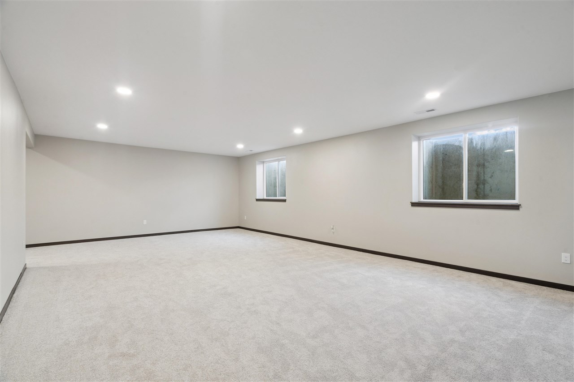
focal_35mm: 16
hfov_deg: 96.7
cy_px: 191
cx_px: 287
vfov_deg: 73.7
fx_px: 255
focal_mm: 16
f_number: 10
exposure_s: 1/4
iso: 400
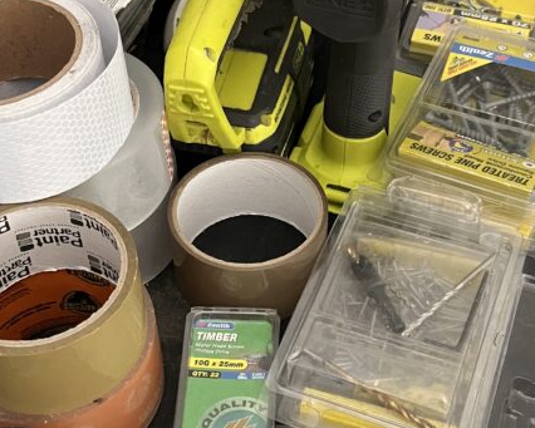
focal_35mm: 61
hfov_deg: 30.9
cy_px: 197
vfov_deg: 25.0
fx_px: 966
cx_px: 294
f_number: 1.6
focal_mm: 5.1
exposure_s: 1/32
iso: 640
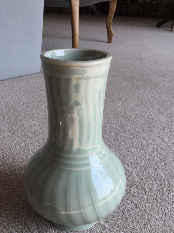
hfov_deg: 40.6
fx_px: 235
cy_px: 125
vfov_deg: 52.6
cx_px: 76
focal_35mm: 35
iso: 25
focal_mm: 3.3
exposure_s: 1/194
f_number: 2.4
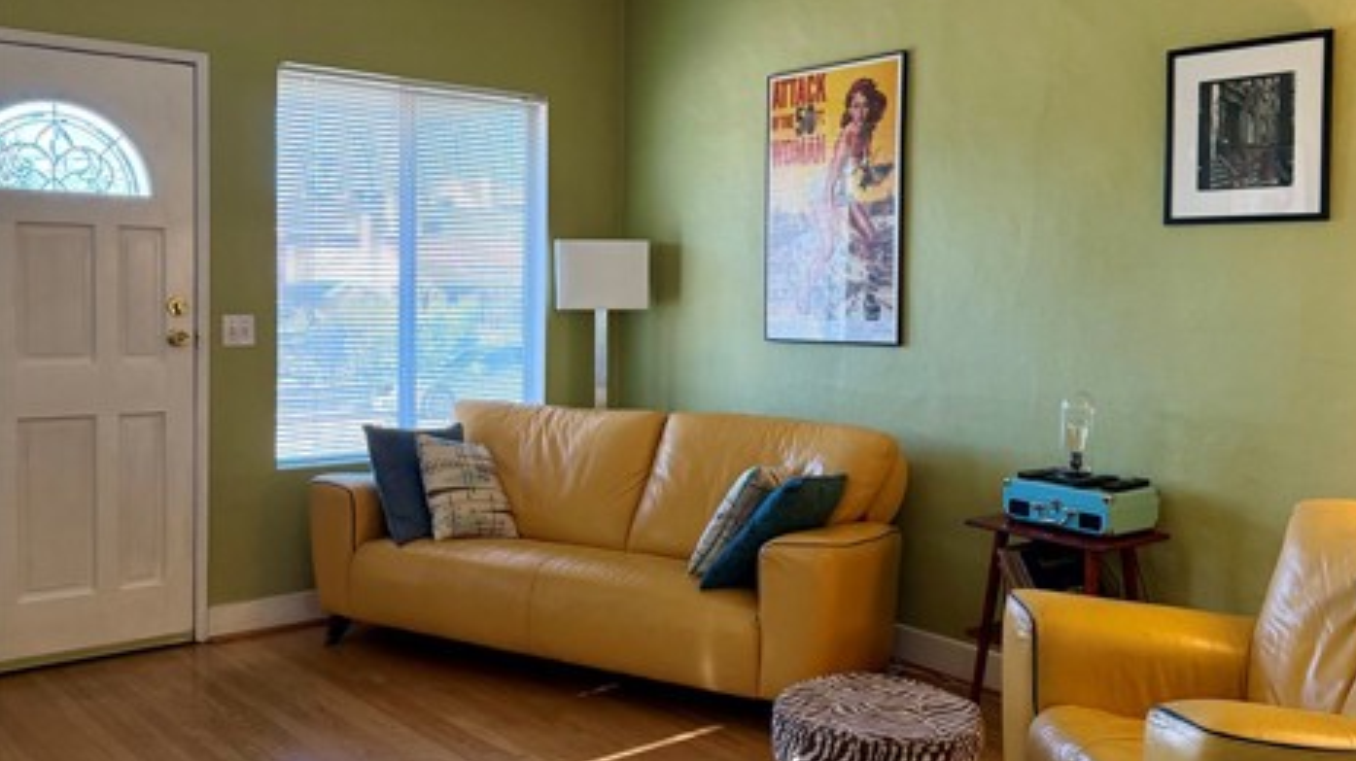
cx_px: 694
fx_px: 1294
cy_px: 353
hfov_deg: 55.3
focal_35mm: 36
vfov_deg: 32.8
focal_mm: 6.76
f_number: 1.78
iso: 320
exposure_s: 1/120
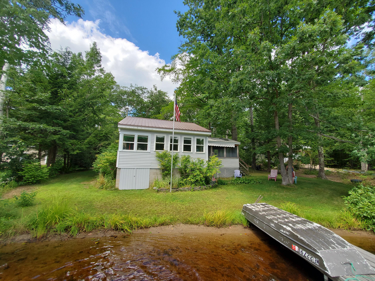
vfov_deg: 89.9
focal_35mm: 13
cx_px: 188
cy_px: 140
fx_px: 141
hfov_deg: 106.2
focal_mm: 1.8
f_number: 2.2
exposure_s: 1/399
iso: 50
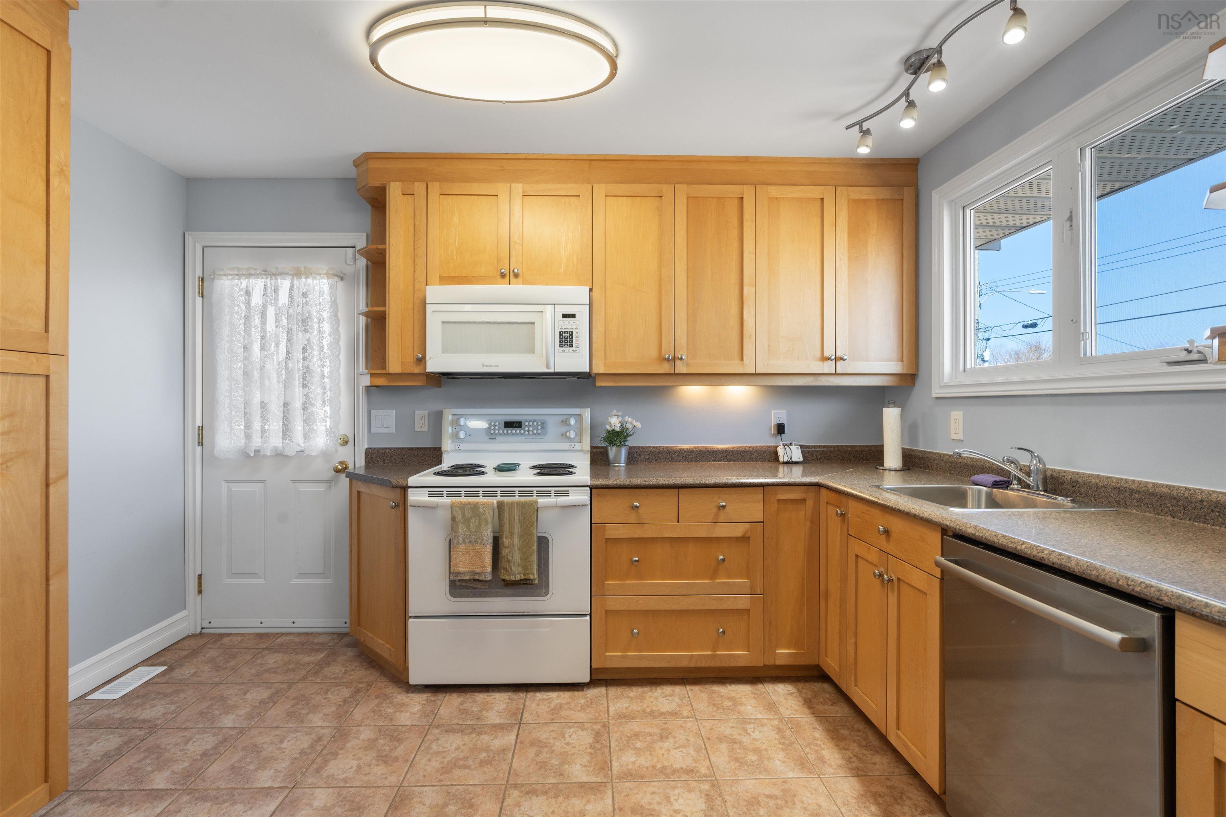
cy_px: 408
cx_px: 613
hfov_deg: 96.7
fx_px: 545
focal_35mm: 16
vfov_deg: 73.7
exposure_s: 1/15
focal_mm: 16
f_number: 8
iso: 400
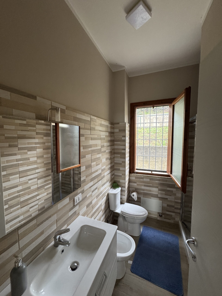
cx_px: 111
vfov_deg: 102.1
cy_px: 148
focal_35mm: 14
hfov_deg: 85.7
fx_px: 120
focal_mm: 2.22
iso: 320
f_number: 2.2
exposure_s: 1/60
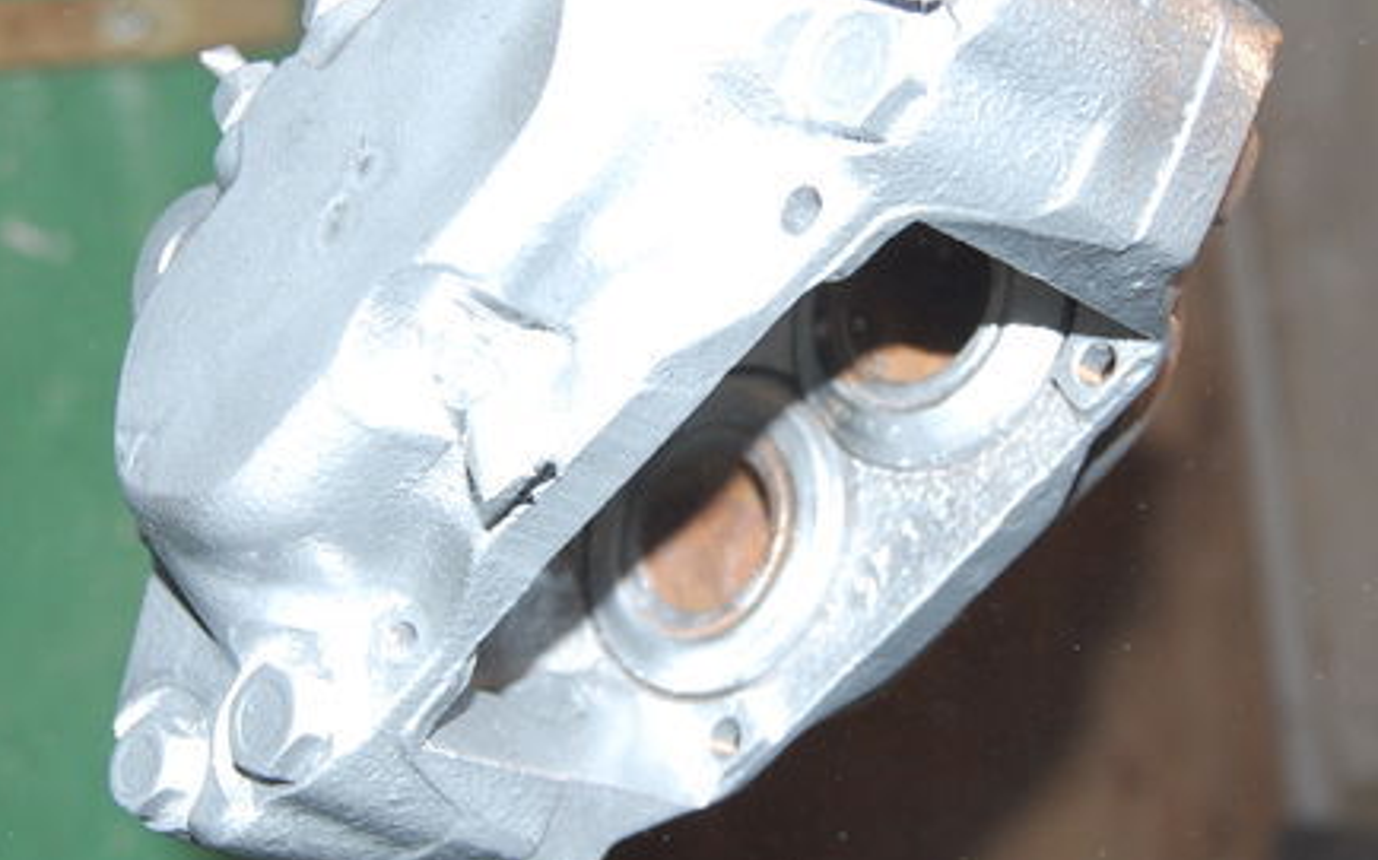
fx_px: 2703
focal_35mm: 72
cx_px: 673
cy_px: 336
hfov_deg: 28.6
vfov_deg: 18.1
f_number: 4.5
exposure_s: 1/60
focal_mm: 32
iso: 400
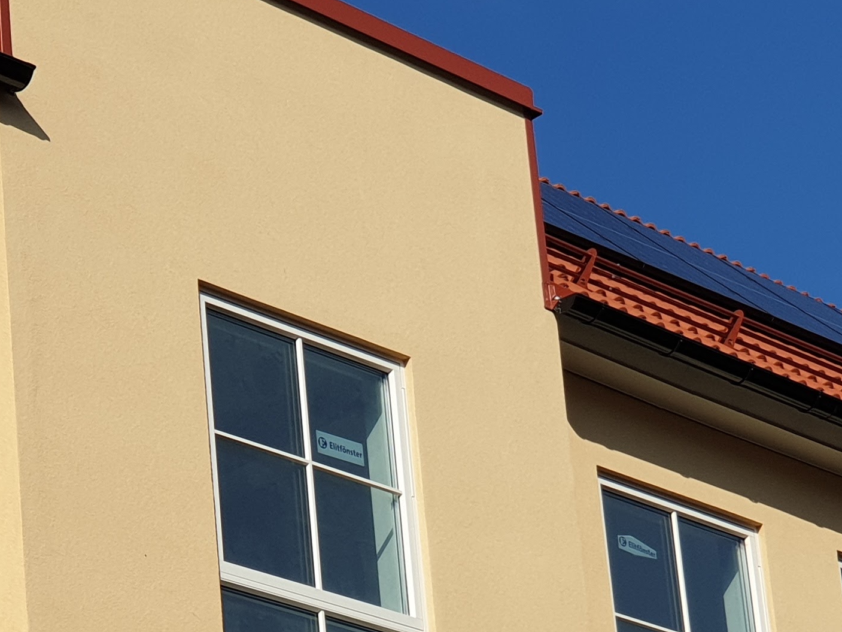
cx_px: 419
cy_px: 736
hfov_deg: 13.3
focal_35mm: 149
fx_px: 3624
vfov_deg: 9.8
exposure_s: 1/1387
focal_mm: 6
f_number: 2.4
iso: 100
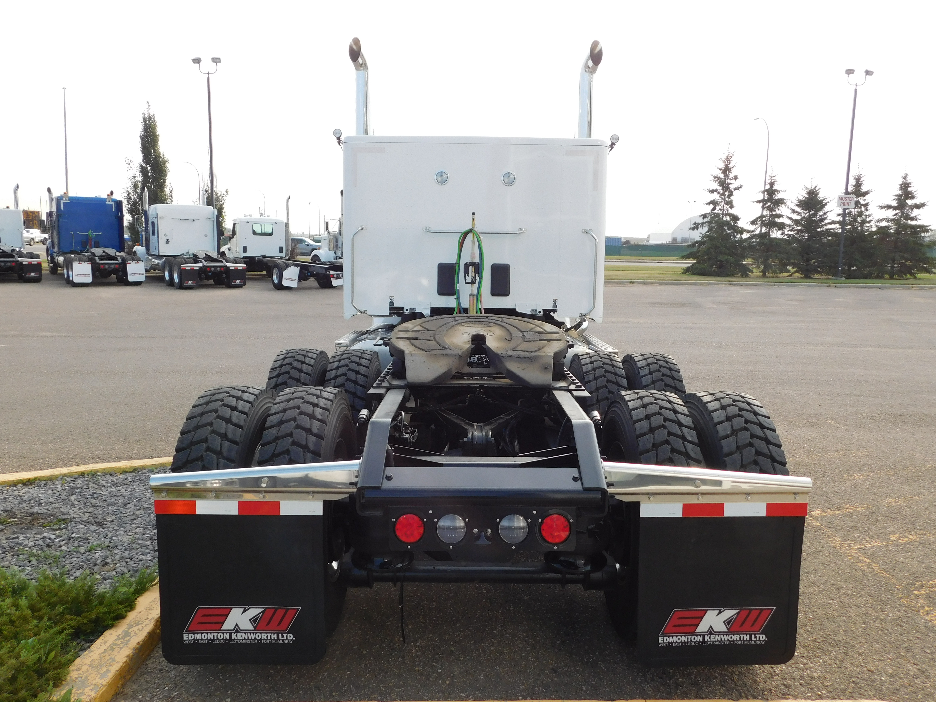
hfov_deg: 63.4
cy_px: 351
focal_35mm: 28
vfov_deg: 49.7
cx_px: 468
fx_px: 757
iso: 125
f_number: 3.2
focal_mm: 4.9
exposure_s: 1/500
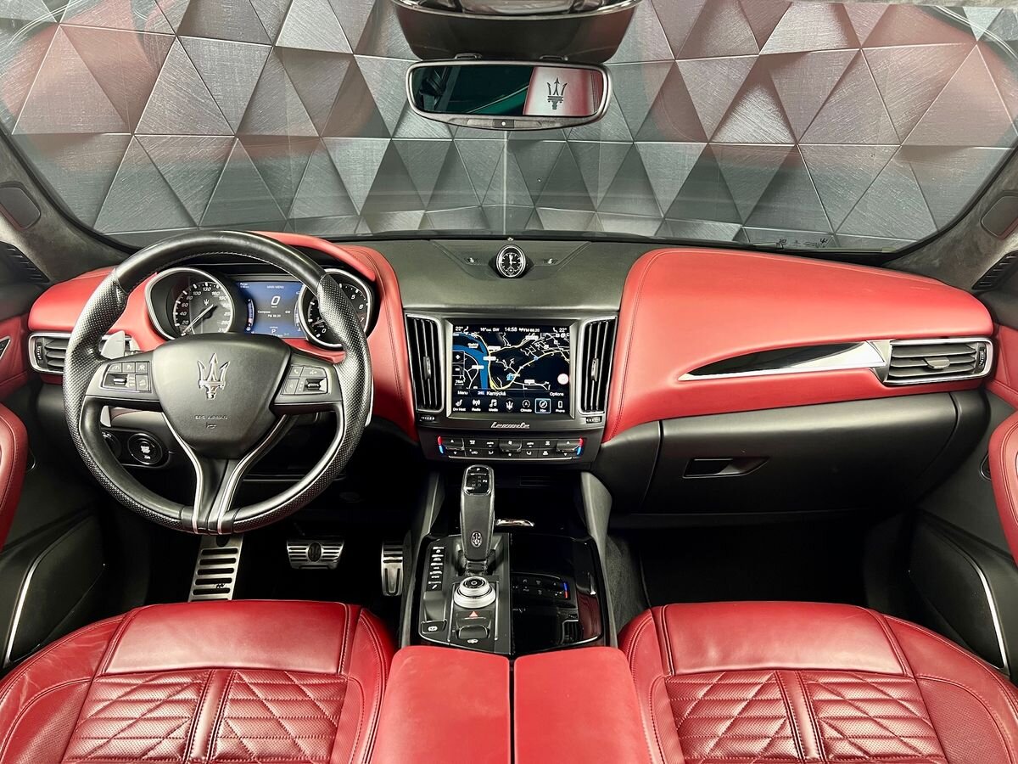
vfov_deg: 53.1
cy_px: 382
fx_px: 765
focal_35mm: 26
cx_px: 509
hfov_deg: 67.3
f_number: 1.5
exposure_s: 1/50
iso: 200
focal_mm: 5.7
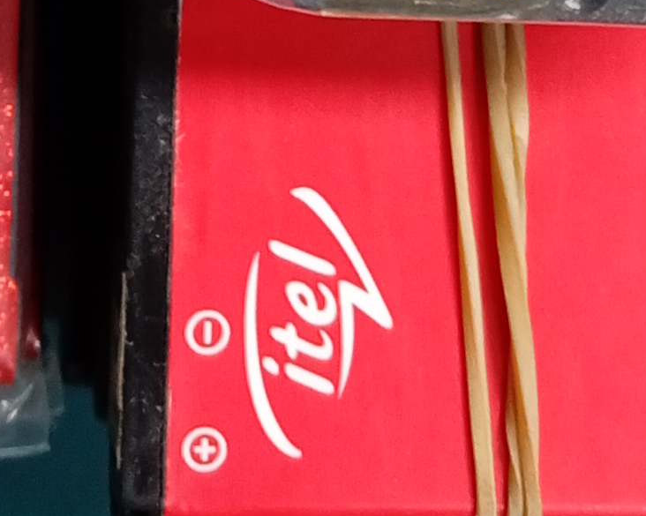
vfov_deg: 10.5
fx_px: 2599
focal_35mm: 136
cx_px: 99
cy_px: -482
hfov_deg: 14.1
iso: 203
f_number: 1.8
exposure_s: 1/25
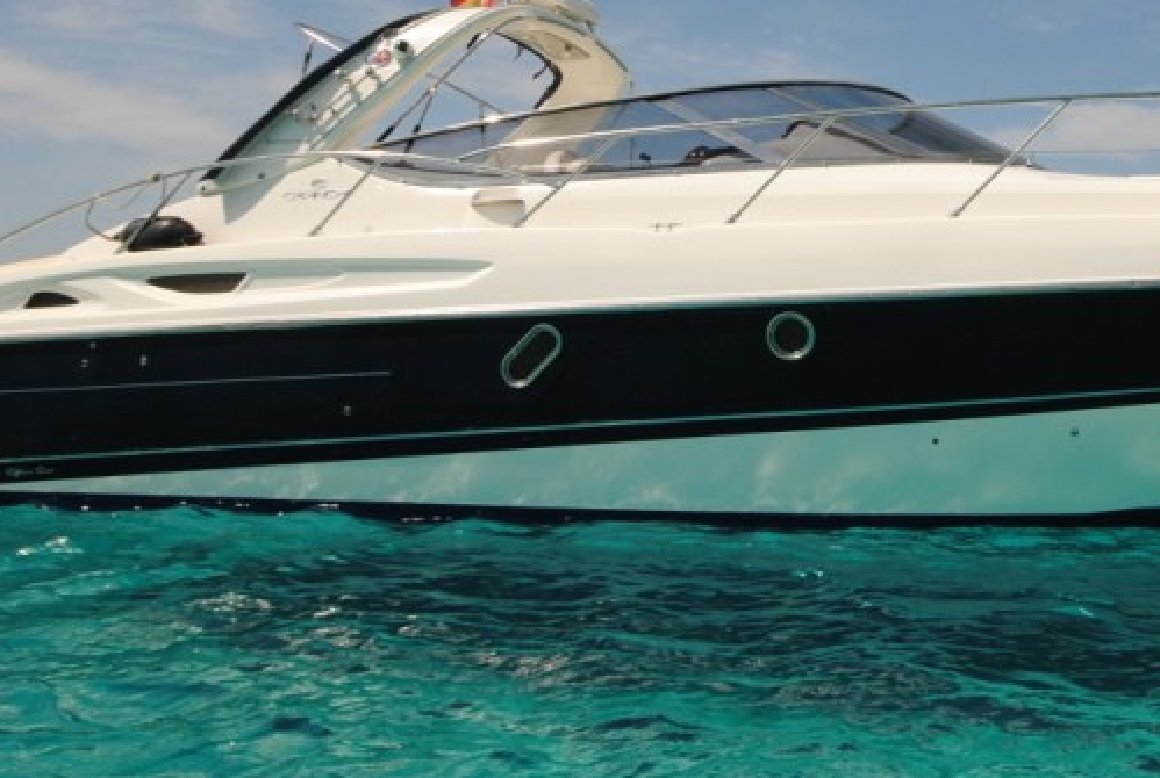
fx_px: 1292
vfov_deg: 32.6
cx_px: 853
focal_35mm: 40
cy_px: 154
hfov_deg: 46.8
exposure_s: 1/320
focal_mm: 13
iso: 100
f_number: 9
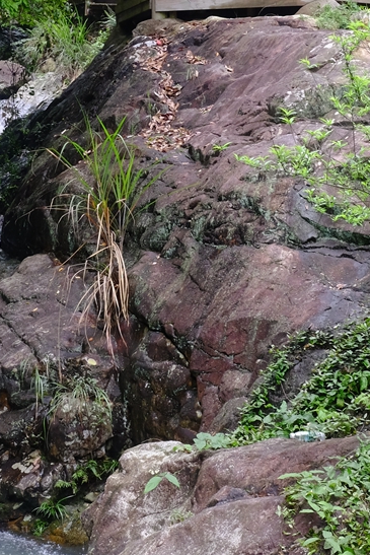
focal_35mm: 95
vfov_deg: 21.2
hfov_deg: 14.3
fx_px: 1464
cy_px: 118
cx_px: 86
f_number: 7.1
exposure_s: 1/60
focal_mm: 26.5
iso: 800
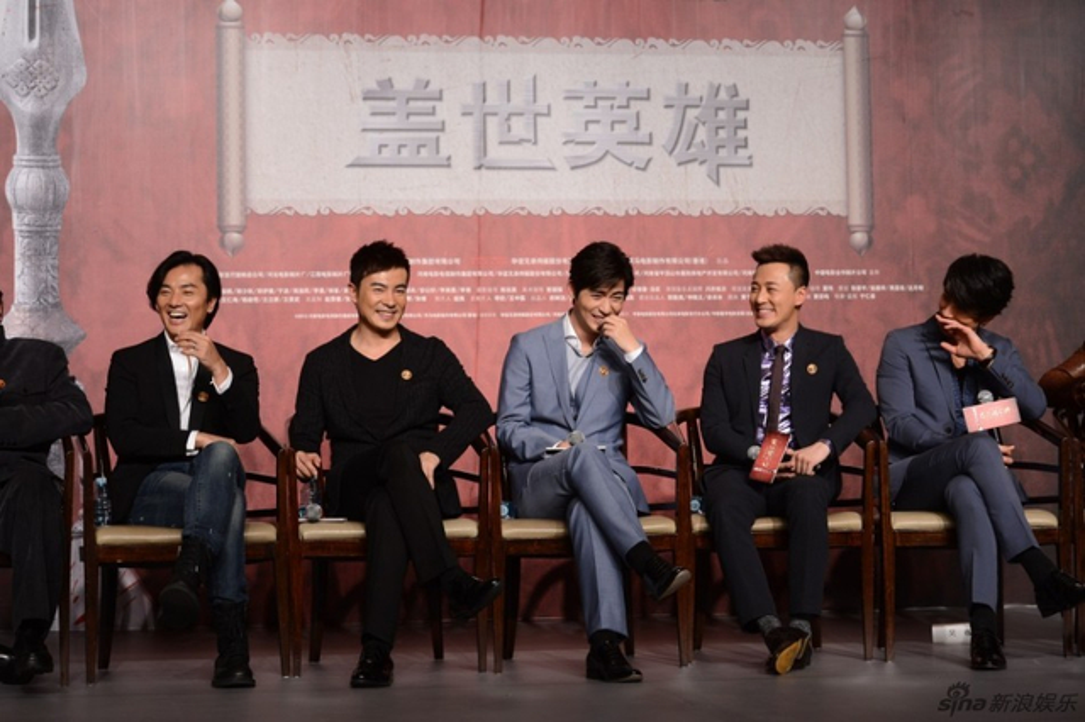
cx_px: 542
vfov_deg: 19.4
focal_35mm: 70
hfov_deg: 28.9
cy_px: 361
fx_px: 2109
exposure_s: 1/250
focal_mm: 70
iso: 800
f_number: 4
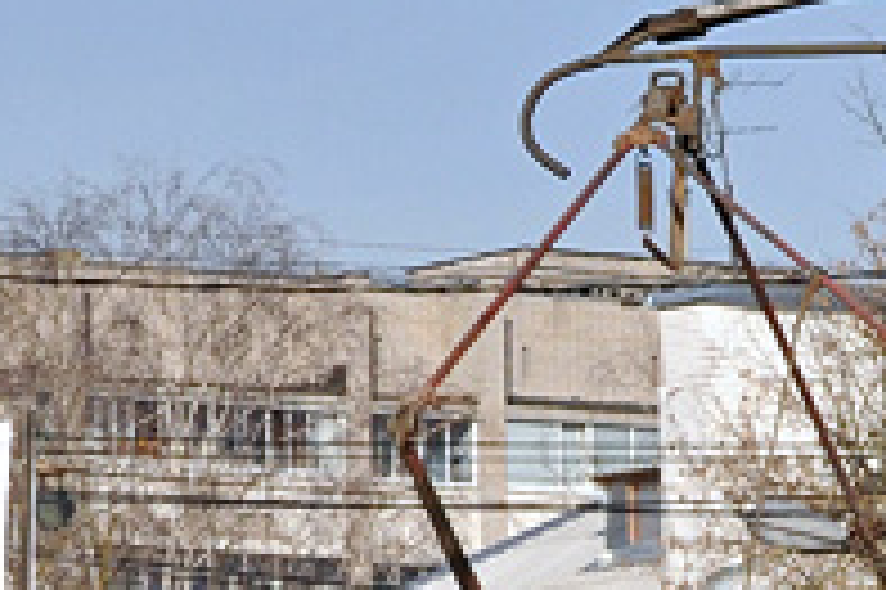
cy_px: 1101
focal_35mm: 529
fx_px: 13008
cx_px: 908
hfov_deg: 3.9
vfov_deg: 2.6
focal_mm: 58
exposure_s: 1/500
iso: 320
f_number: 13
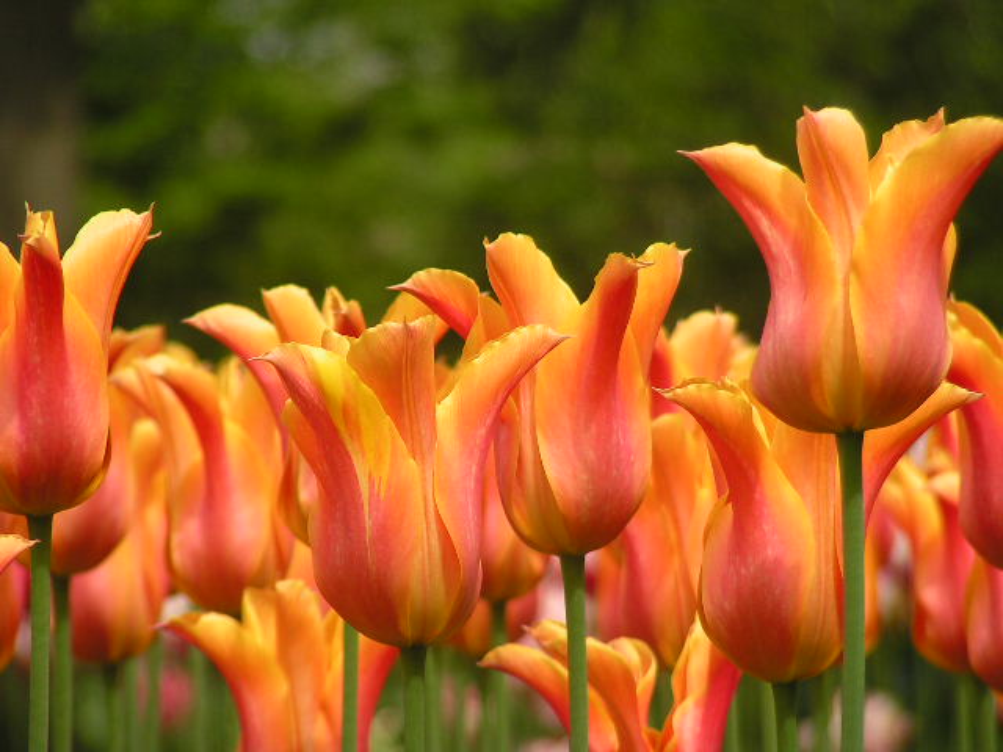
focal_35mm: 252
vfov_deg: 5.9
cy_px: 376
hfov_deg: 7.9
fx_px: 7302
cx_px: 502
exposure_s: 1/800
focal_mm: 42.1
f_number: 3.2
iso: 64
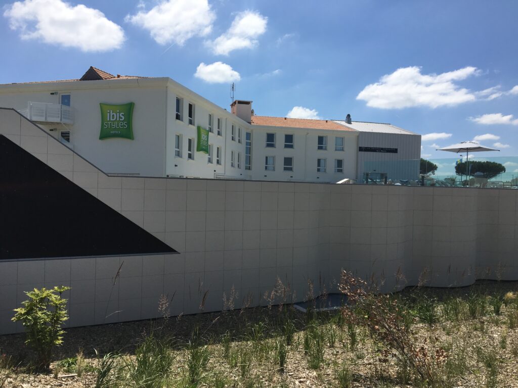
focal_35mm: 29
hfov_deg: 61.7
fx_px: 434
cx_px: 259
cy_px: 194
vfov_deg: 48.2
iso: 25
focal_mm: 4.15
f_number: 2.2
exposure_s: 1/3205
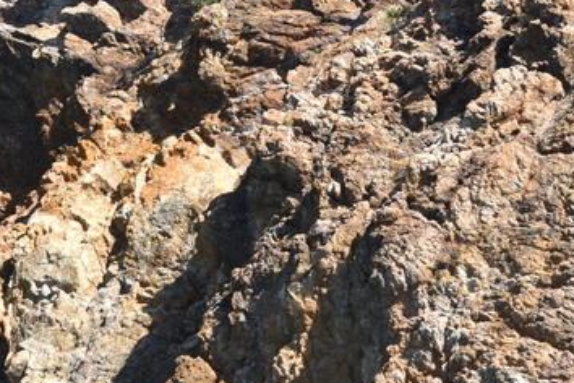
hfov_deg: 7.3
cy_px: -18
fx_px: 4496
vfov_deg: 4.9
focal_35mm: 282
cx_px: 321
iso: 100
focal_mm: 78
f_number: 8
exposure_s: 1/250
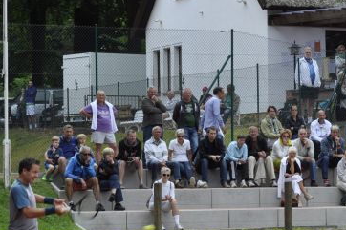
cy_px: 133
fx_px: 1604
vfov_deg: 8.2
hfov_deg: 12.1
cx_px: 365
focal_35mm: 167
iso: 200
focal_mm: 42
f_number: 9.5
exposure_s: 1/350
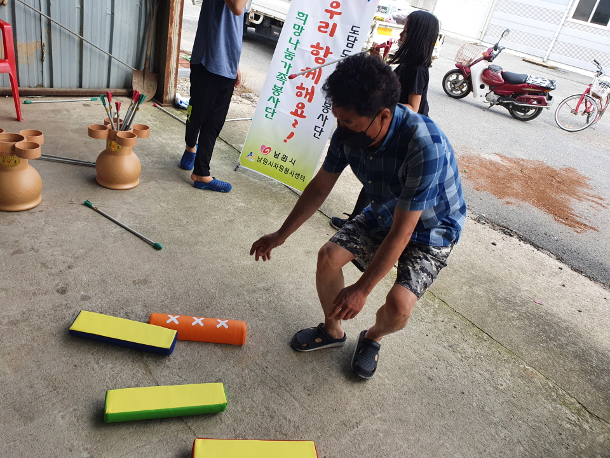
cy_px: 229
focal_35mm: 26
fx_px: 458
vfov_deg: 53.1
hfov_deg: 67.3
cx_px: 305
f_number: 2.4
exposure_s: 1/360
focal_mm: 4.32
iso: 50
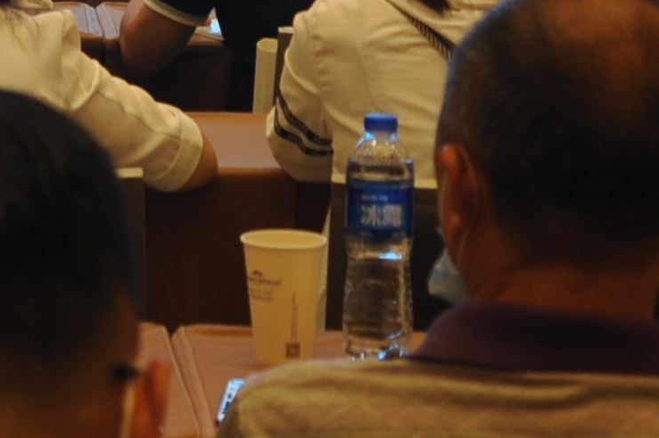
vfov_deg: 7.5
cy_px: -516
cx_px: -129
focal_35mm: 174
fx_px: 3182
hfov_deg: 11.6
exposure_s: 1/60
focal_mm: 20
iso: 200
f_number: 4
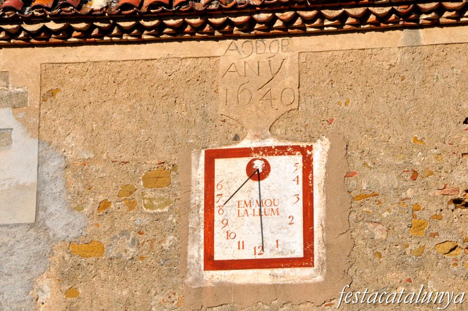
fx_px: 1850
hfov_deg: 14.4
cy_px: 156
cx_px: 234
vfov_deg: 9.6
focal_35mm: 142
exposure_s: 1/1250
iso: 1600
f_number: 18
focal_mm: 95
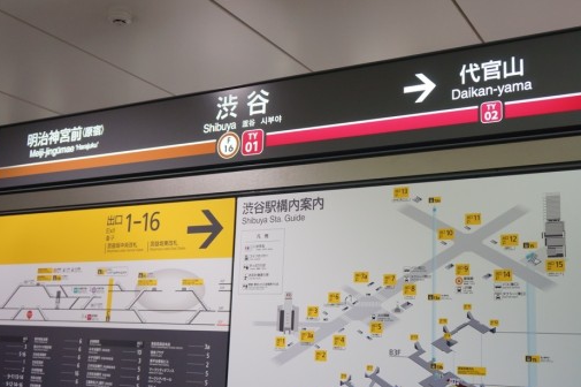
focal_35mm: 41
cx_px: 314
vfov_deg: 32.6
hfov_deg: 47.4
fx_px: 661
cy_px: 213
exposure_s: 1/60
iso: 500
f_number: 4
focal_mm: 25
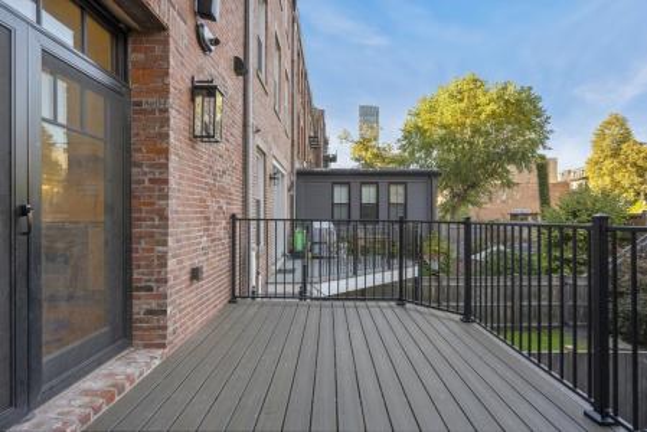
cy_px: 216
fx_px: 333
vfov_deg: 66.0
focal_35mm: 18
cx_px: 324
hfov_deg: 88.4
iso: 100
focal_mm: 18.5
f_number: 8
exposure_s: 1/25
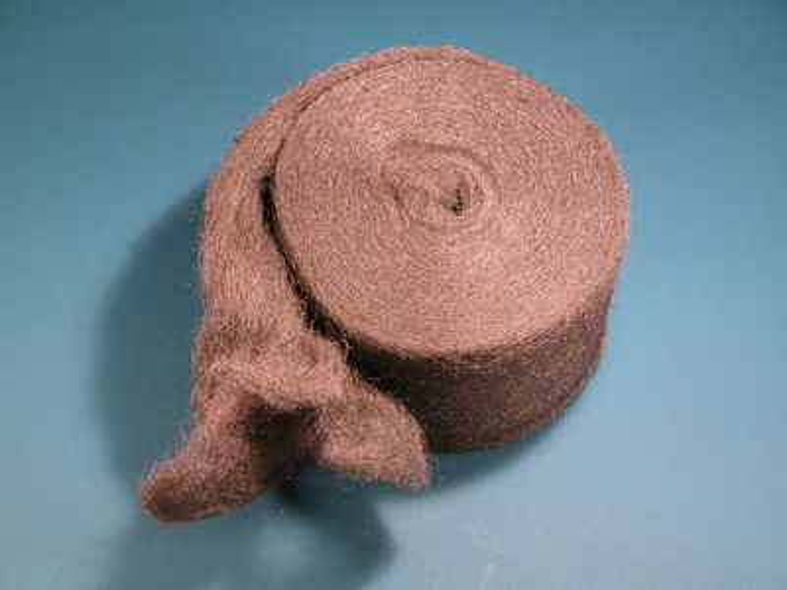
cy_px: 295
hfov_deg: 21.1
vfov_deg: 15.9
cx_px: 394
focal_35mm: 93
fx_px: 2114
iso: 100
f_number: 3.6
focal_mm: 23.7
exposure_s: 1/29.1
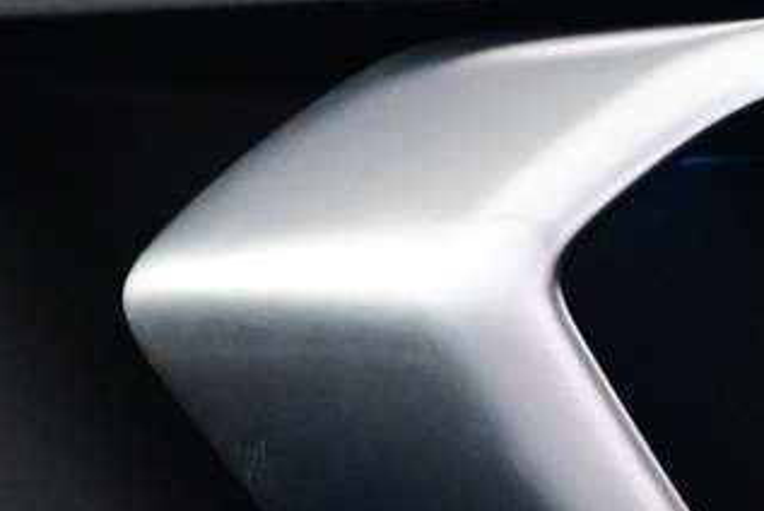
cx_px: -268
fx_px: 5125
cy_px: 586
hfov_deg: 8.4
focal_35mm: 241
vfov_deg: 5.7
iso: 6400
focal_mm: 31.5
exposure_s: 1/50
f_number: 5
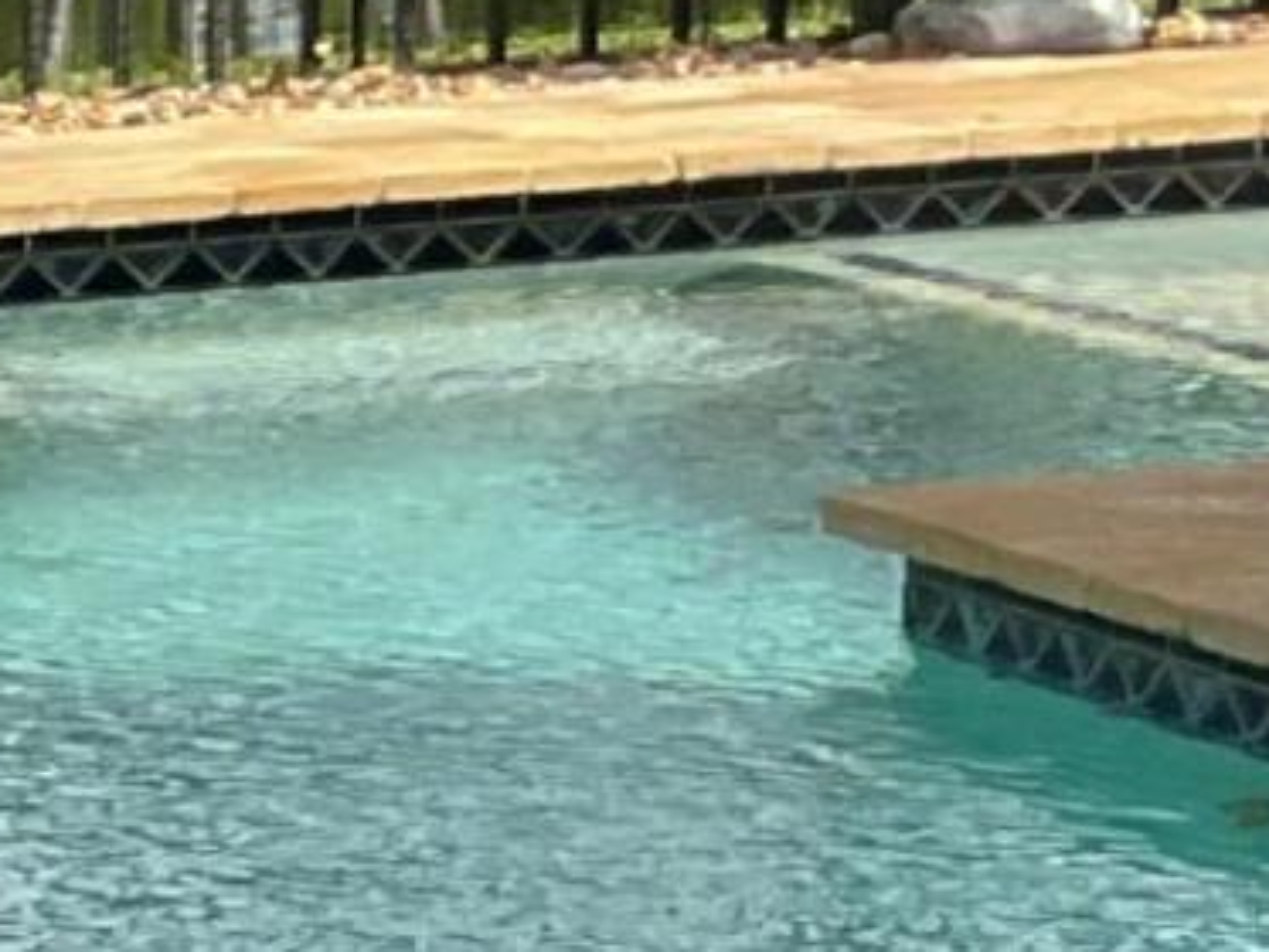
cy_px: 1343
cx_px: -2504
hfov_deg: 7.7
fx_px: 8214
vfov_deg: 6.6
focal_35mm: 224
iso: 16
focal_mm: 3
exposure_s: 1/2227
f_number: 1.8
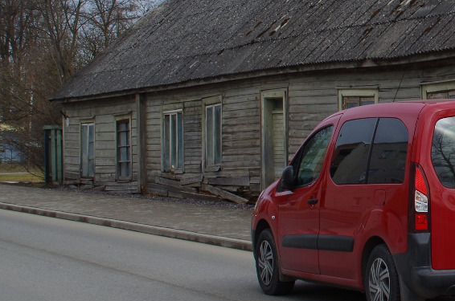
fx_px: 1526
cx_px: 532
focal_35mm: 121
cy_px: 47
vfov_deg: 11.2
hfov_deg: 16.3
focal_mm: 28
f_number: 11
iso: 100
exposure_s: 1/125
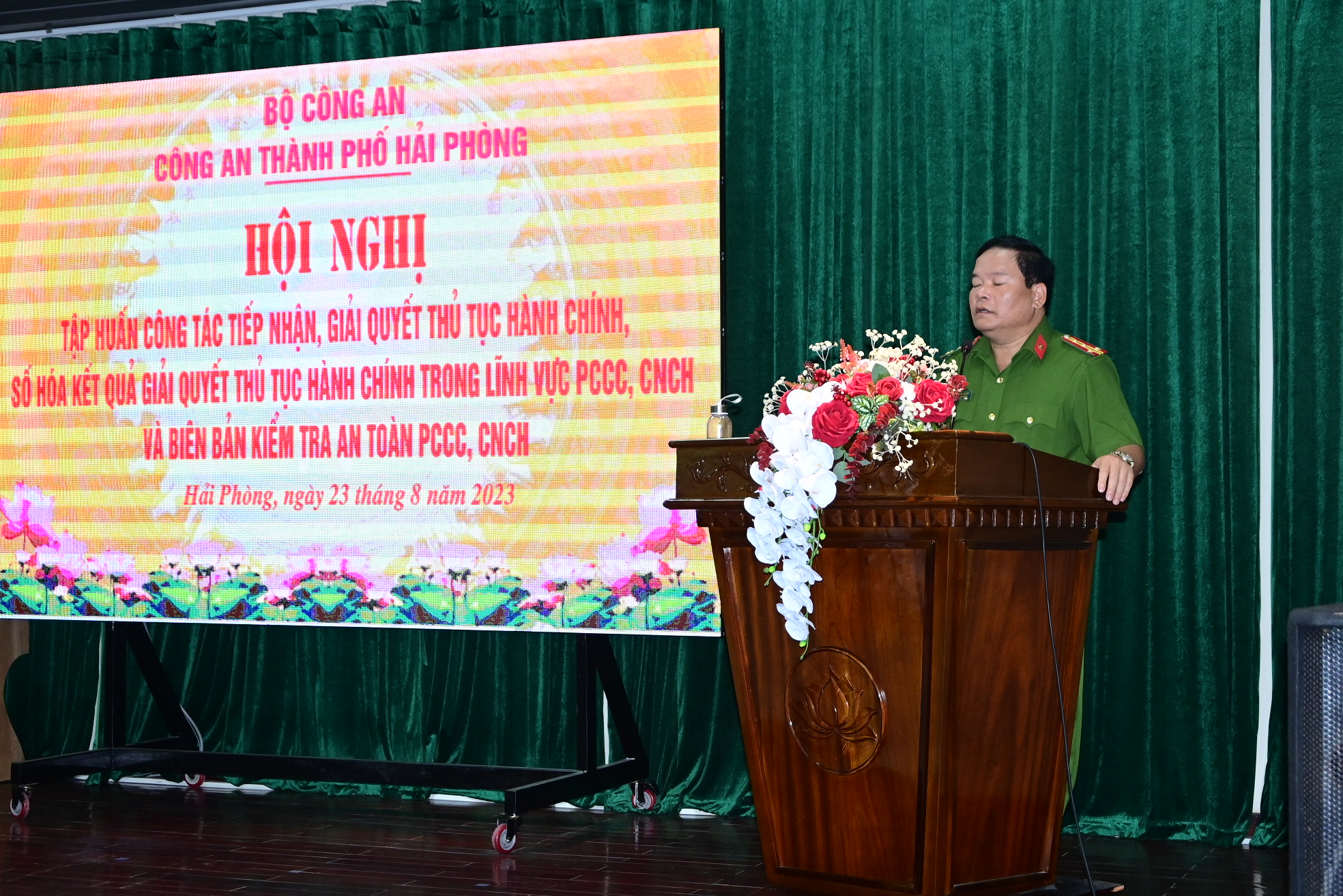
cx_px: 672
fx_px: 2126
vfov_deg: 23.8
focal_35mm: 57
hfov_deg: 35.1
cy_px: 448
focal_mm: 38
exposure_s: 1/200
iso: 1600
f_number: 4.5
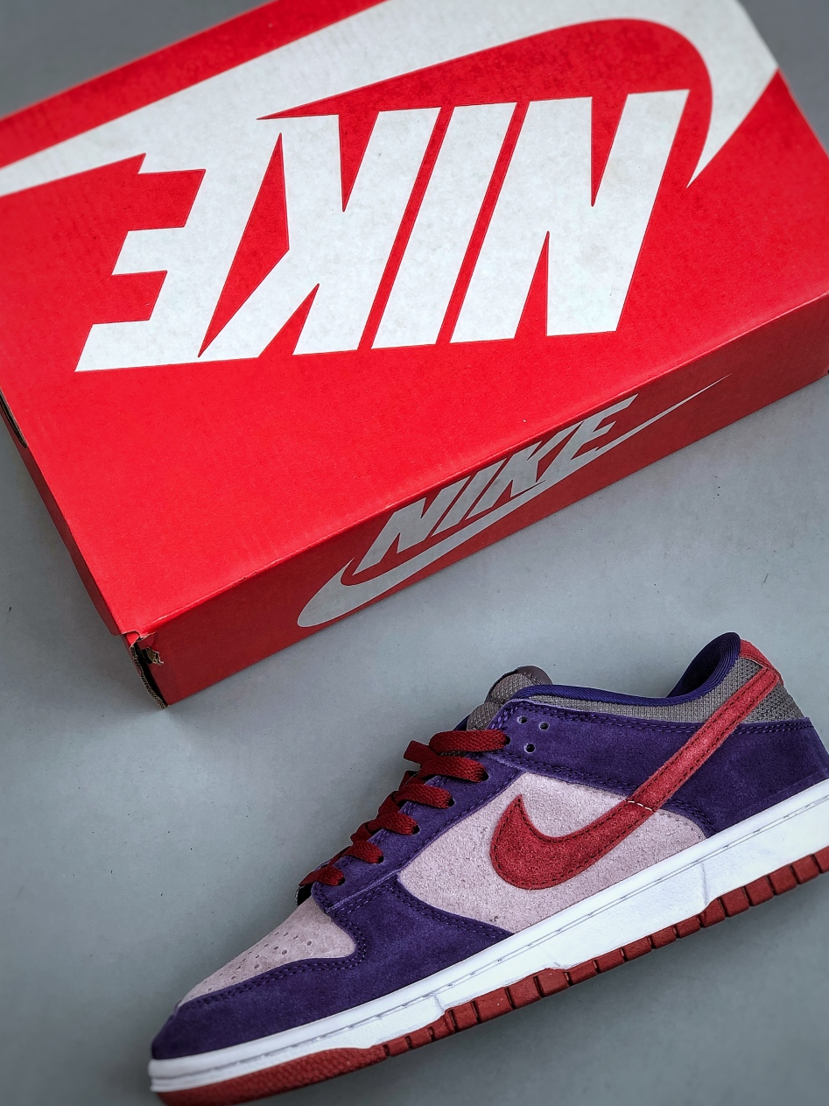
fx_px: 2076
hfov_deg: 22.6
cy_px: 555
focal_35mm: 65
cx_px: 418
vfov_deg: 29.8
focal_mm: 6.6
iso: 32
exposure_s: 1/100
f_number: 2.8
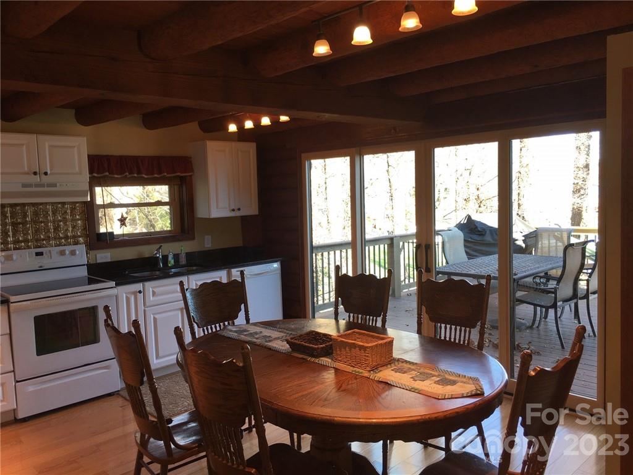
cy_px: 238
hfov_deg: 61.7
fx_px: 530
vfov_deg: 48.2
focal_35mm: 29
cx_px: 316
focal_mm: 4.15
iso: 25
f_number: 2.2
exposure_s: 1/30
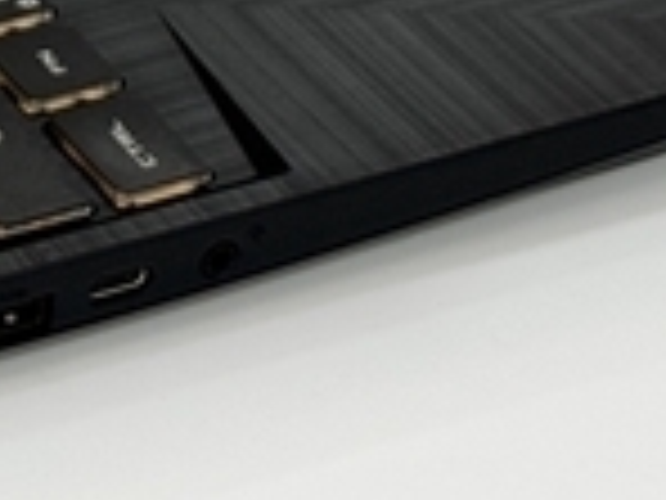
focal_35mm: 259
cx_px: -418
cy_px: -563
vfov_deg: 5.6
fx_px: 4983
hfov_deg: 7.5
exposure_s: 1/100
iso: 64
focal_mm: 6.76
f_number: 1.78
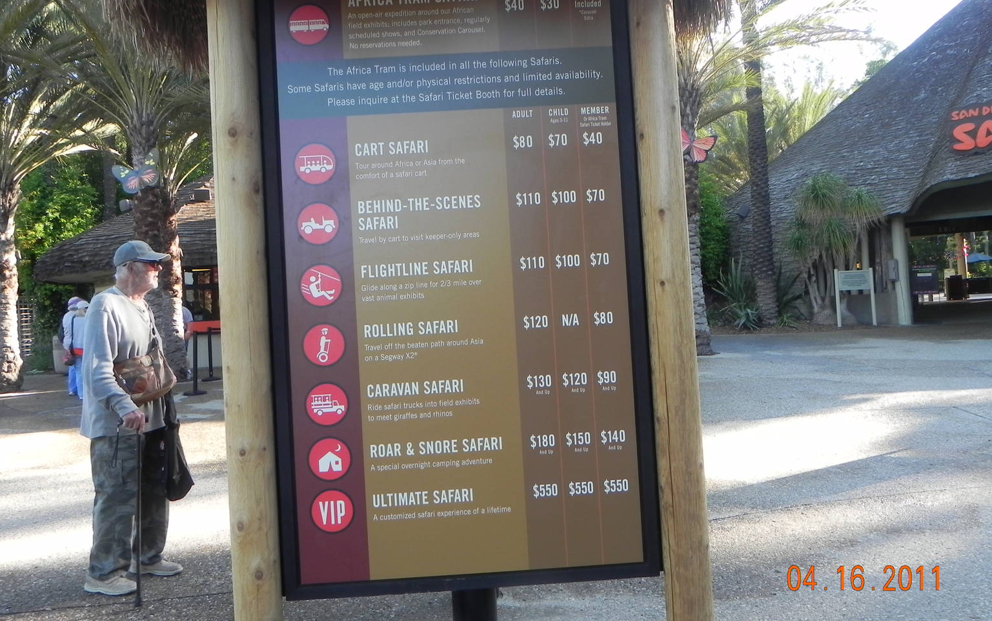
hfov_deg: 59.6
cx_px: 491
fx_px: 865
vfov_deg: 39.4
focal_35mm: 32
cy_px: 271
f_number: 4
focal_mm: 5.2
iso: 160
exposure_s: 1/107
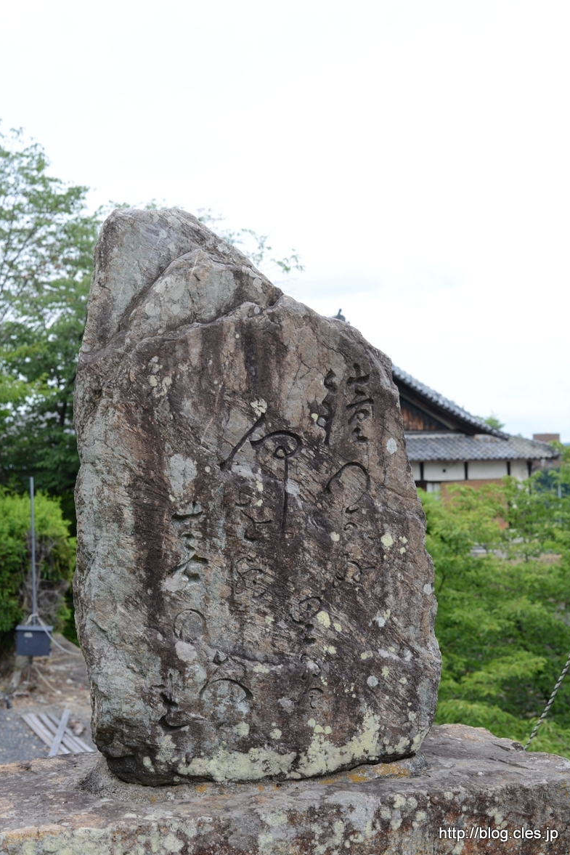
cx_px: 288
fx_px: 1211
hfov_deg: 26.5
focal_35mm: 51
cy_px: 424
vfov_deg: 38.9
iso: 100
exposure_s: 1/125
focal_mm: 50
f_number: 8
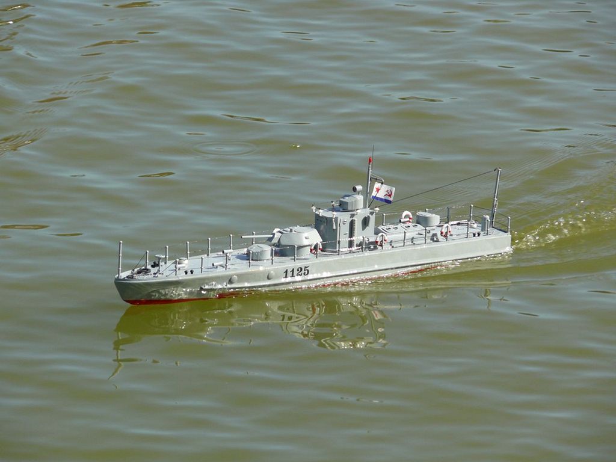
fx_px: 5872
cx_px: 308
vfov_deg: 4.5
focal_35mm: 330
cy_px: 231
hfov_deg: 6.0
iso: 100
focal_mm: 69.9
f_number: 5.6
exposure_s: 1/400
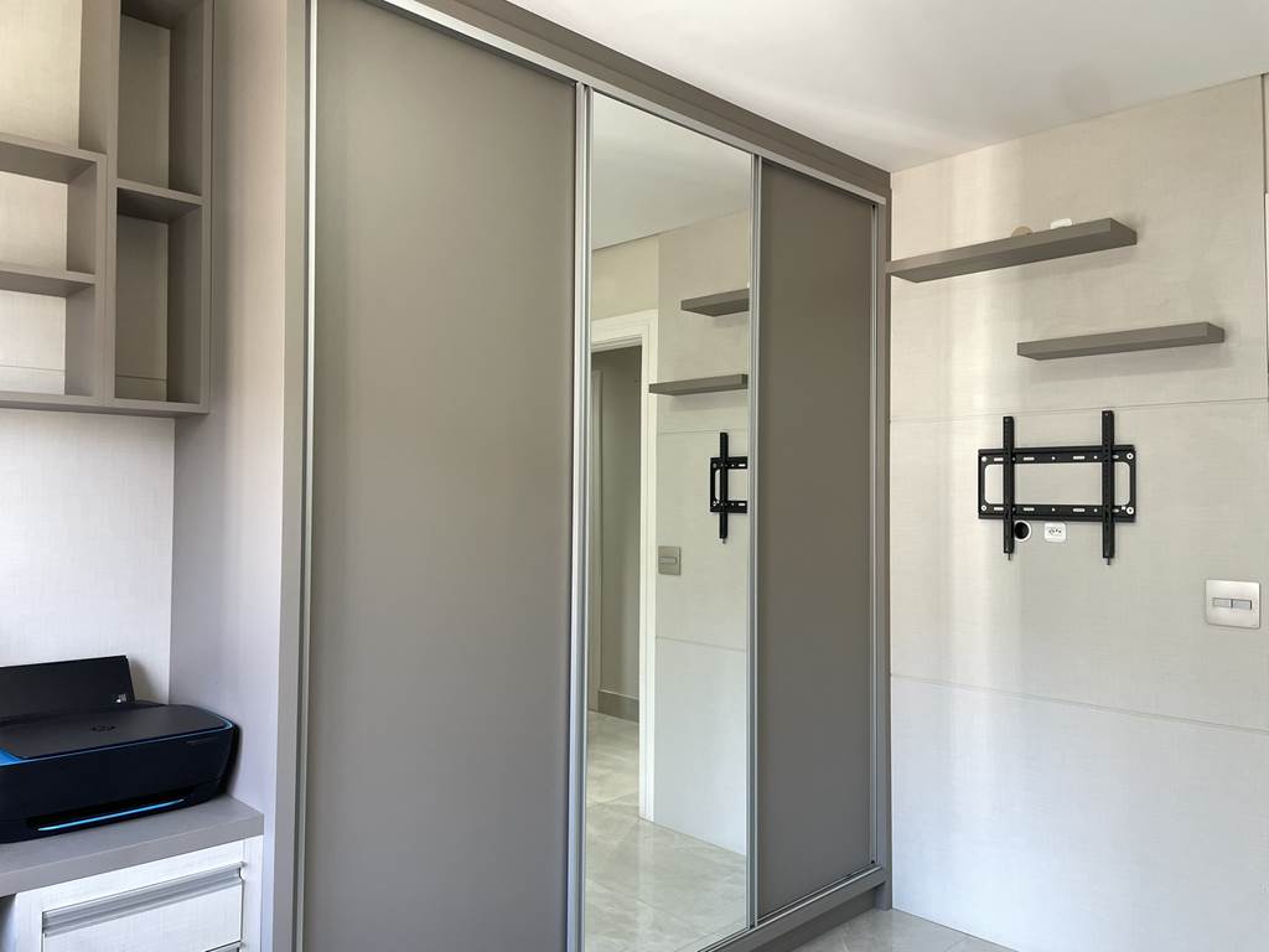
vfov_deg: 53.1
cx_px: 634
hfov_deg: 67.3
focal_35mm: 26
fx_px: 953
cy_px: 476
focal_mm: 4.2
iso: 100
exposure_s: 1/120
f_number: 1.6
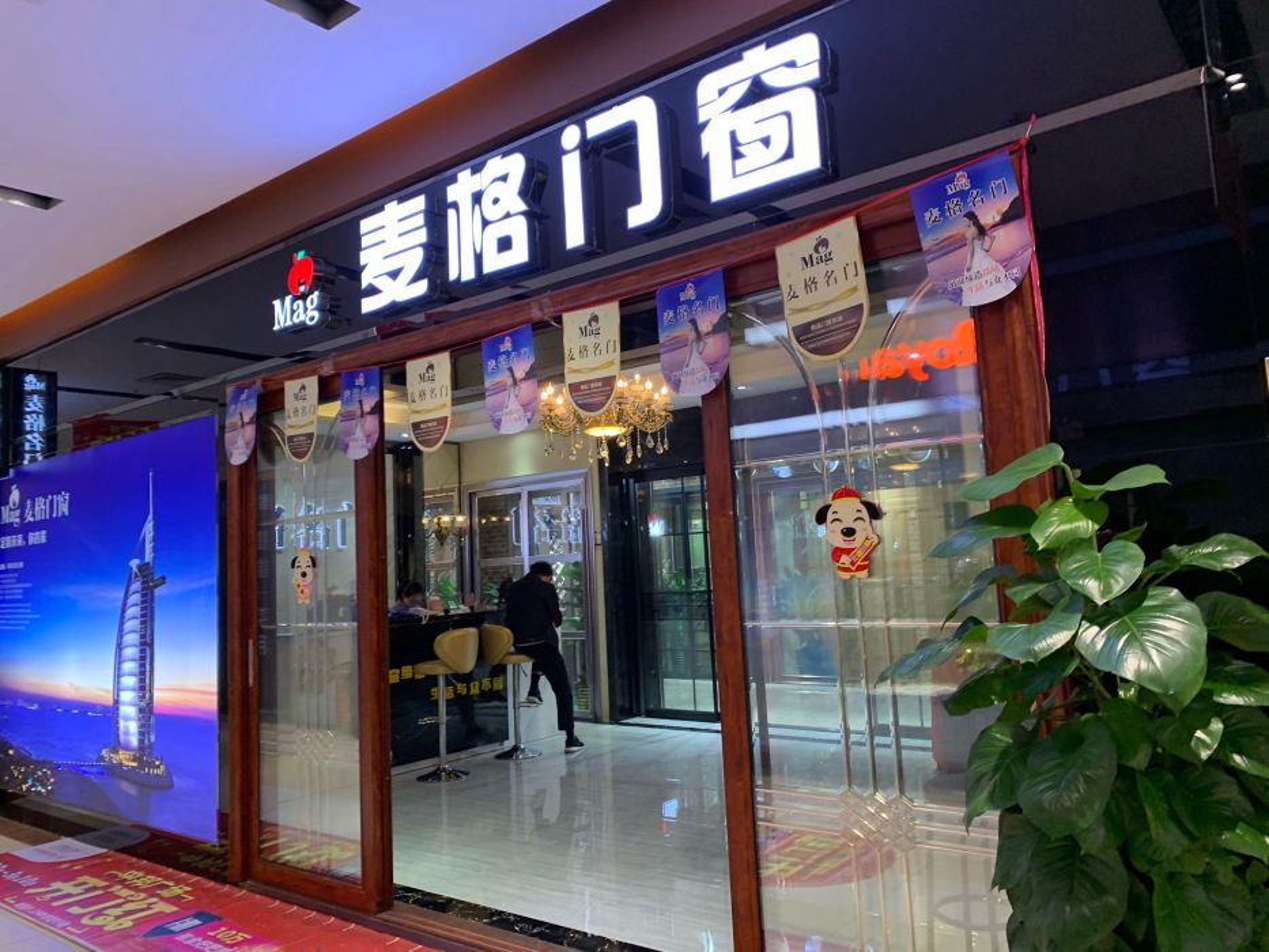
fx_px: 953
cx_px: 634
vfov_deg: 53.1
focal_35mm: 26
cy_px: 476
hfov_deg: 67.3
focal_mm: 4.25
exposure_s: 1/50
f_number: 1.8
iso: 64
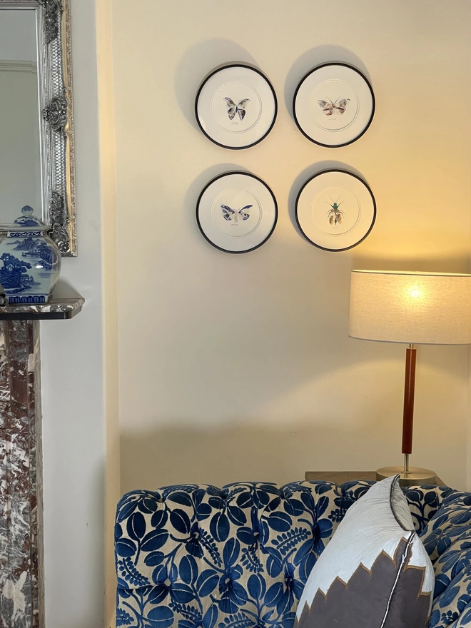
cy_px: 314
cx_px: 236
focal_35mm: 64
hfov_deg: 22.9
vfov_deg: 30.3
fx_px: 1161
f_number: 2.2
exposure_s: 1/50
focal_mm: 7.5
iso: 125
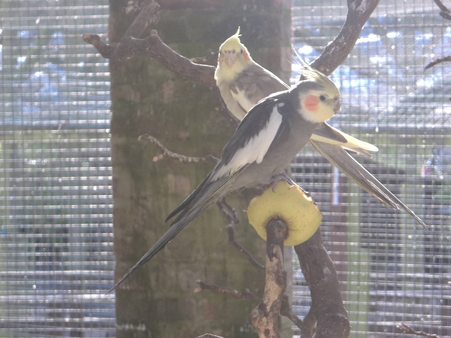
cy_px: 169
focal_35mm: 165
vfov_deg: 9.0
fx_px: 2150
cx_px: 226
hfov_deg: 12.0
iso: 160
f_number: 5.9
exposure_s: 1/40
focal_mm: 29.5
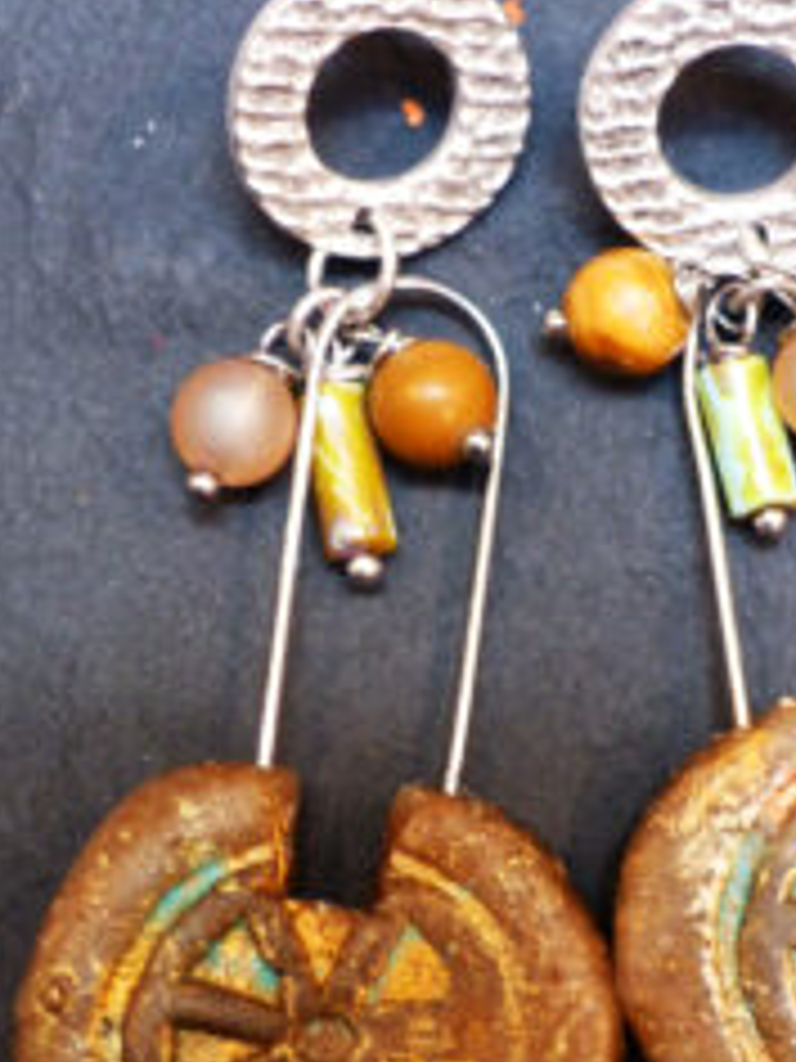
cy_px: 616
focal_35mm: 83
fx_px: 2545
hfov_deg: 17.7
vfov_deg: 23.5
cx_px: 603
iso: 400
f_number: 2.8
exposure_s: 1/30
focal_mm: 8.7
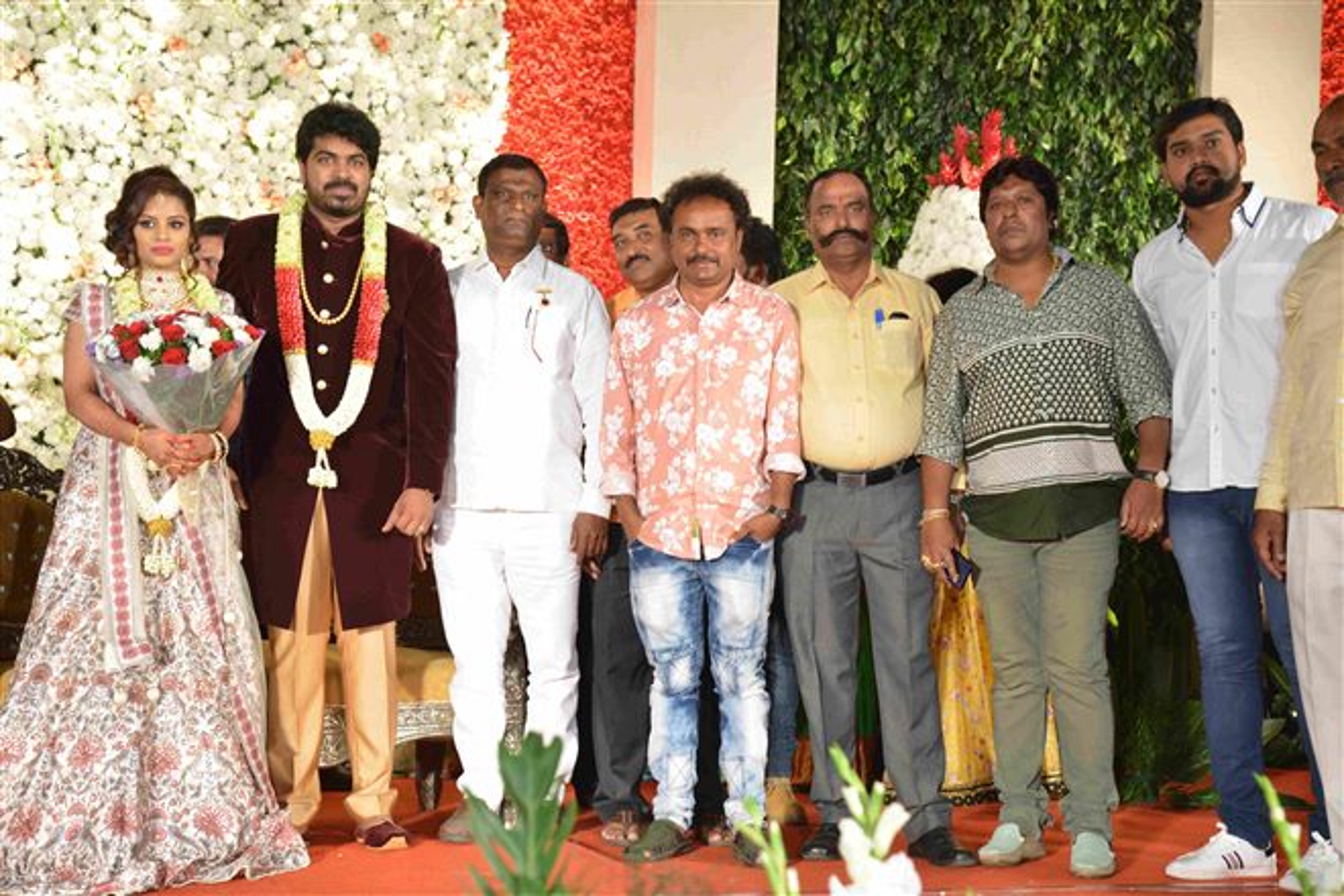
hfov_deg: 34.5
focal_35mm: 58
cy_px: 448
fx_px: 2165
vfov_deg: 23.4
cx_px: 672
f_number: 5.6
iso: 640
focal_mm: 58
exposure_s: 1/60
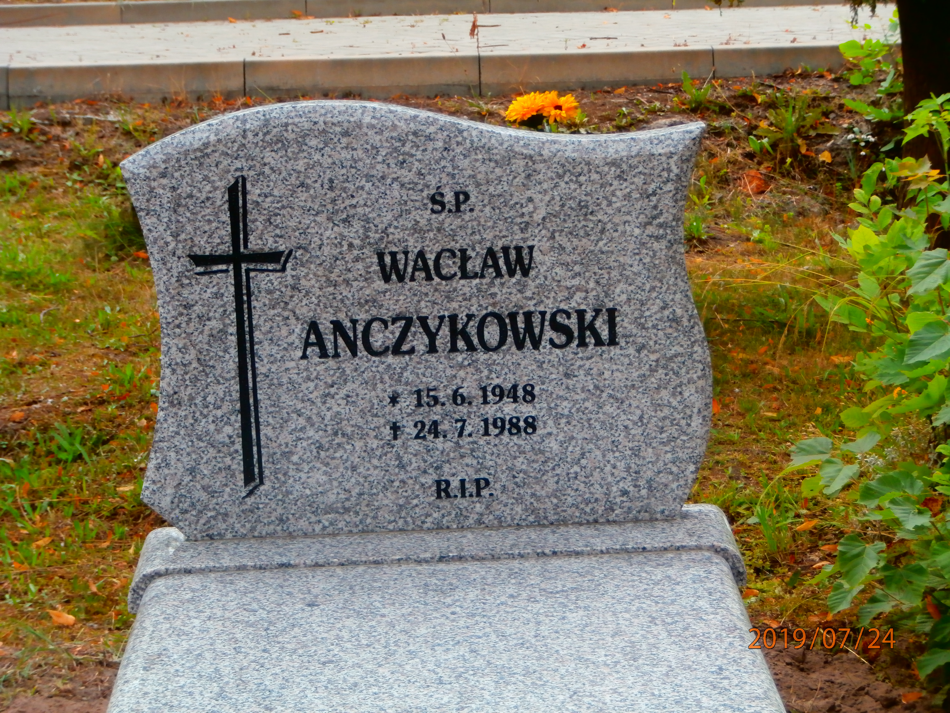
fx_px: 3019
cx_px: 475
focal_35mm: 110
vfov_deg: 13.5
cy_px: 356
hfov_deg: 17.9
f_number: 5.4
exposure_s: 1/125
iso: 125
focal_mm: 19.54
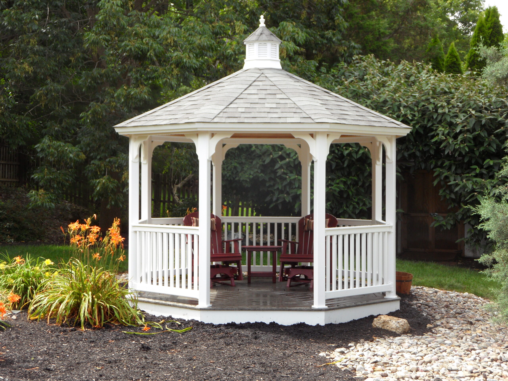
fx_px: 954
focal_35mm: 65
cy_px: 190
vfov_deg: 22.6
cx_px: 254
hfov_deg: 29.8
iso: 80
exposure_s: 1/125
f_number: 4.3
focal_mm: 10.6
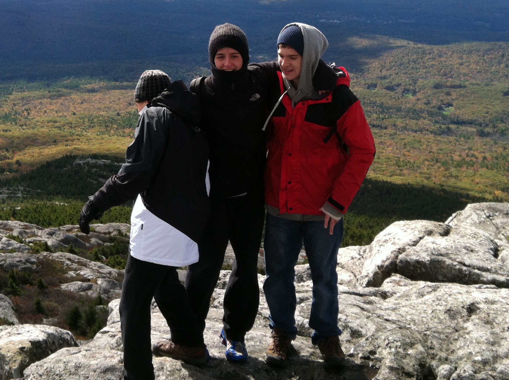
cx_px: 199
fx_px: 837
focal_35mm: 57
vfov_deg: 25.2
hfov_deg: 33.7
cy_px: 82
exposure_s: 1/667
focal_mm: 3.85
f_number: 2.8
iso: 80
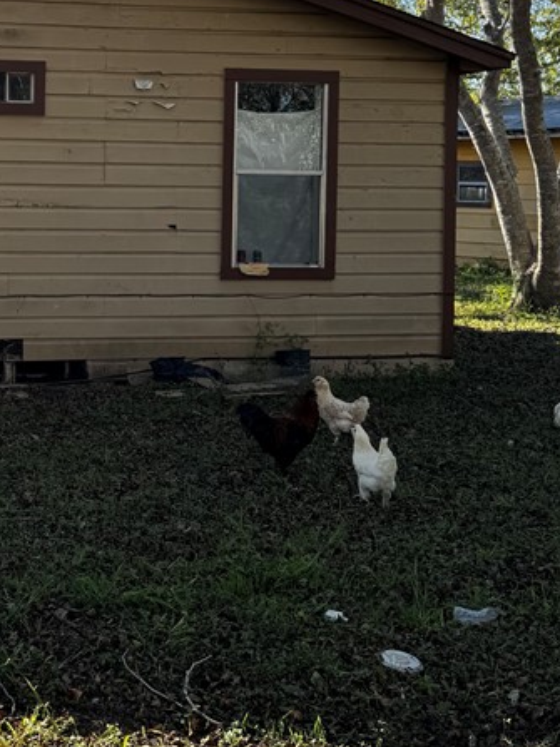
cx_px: -65
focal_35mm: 55
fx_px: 1187
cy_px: 229
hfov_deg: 24.6
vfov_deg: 34.5
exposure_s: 1/1637
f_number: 1.78
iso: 80
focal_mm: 6.76
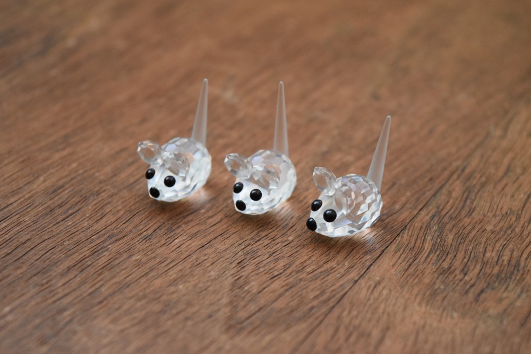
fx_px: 1217
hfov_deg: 24.6
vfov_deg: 16.6
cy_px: 177
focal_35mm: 82
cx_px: 266
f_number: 5.6
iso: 3200
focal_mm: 55
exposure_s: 1/60
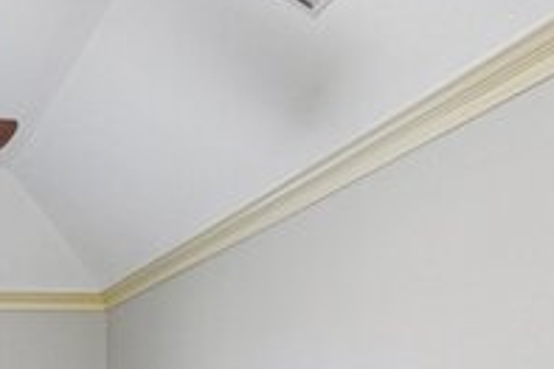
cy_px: 477
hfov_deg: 30.3
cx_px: -166
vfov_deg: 23.1
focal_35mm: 52
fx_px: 800
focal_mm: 16
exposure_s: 1/15
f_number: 8
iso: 3200
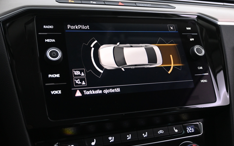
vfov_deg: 35.8
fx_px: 226
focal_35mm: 36
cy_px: 70
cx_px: 117
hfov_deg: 54.6
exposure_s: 1/30
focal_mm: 23
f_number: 4.2
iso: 2500
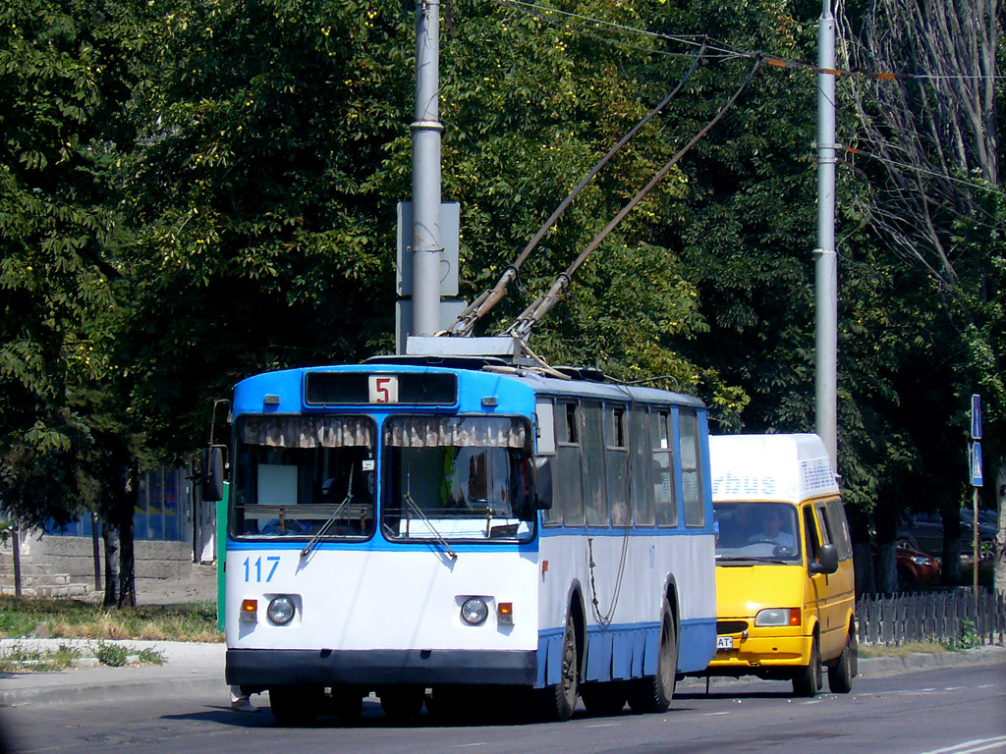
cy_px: 377
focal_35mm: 315
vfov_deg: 4.7
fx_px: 9154
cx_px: 503
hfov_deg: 6.3
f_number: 5.6
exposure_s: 1/320
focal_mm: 52.5
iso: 100
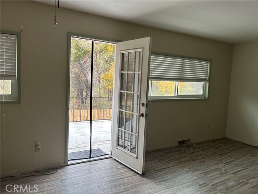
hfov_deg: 67.3
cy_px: 97
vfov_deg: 53.1
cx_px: 129
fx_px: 194
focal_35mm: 26
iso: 125
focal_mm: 5.7
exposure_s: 1/121
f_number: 1.5
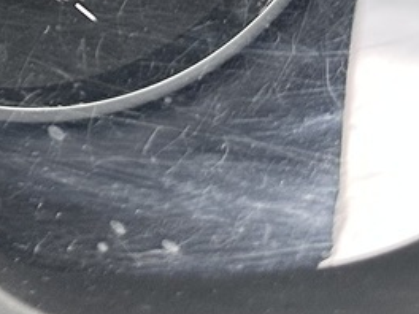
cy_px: -412
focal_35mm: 131
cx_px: -465
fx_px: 1586
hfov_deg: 12.8
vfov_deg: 10.0
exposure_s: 1/121
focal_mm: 6.86
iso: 200
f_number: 1.78
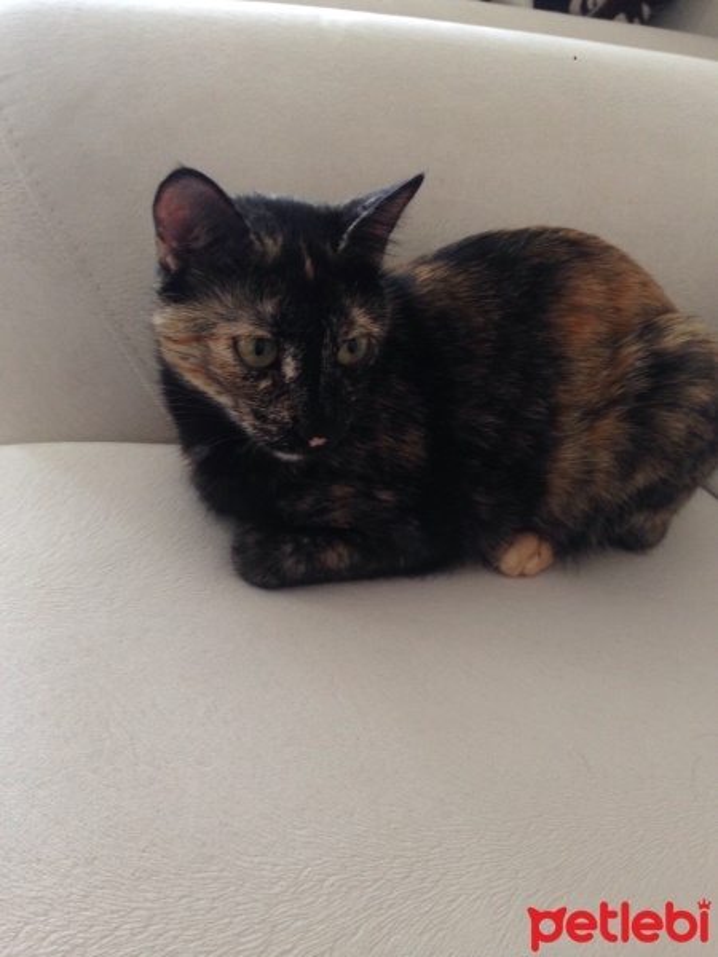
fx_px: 913
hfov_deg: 42.9
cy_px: 478
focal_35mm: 33
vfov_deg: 55.4
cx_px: 359
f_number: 2.4
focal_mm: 4.12
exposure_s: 1/20
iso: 100
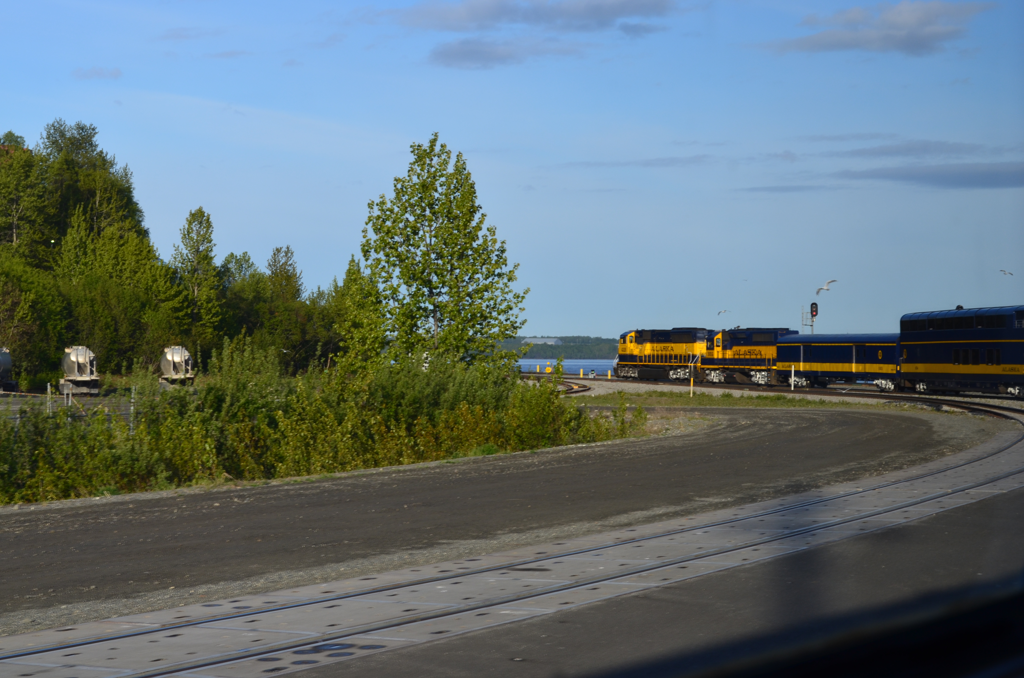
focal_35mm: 82
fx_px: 2342
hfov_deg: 24.7
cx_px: 512
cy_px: 339
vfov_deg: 16.5
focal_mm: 55
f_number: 11
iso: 200
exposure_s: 1/100
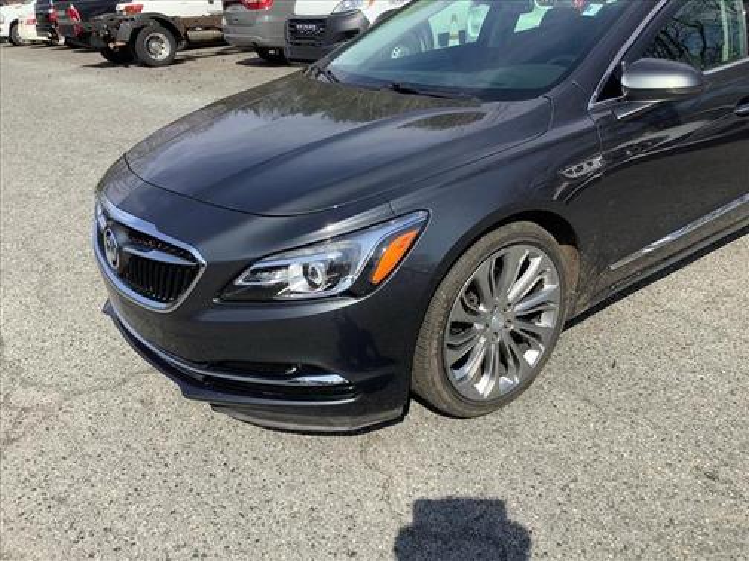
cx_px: 374
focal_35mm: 31
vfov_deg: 45.4
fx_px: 671
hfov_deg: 58.4
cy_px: 280
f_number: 2.4
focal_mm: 3.3
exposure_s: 1/867
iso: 25
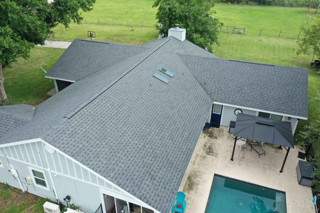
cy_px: 106
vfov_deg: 46.4
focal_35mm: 28
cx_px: 160
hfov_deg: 65.5
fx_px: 249
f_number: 9
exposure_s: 1/50
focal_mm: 10.26
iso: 100
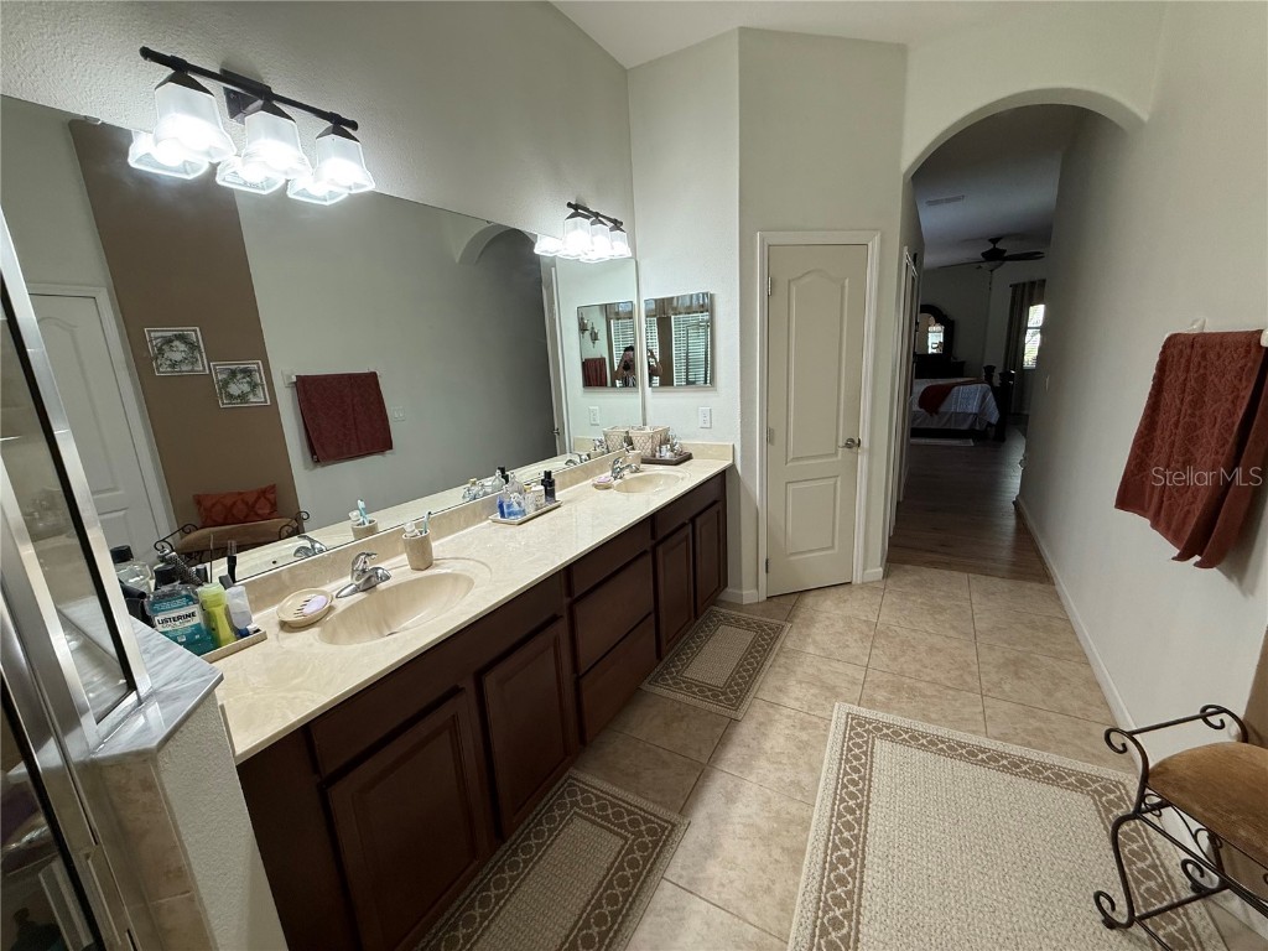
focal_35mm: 14
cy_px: 476
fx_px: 513
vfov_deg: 85.7
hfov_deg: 102.1
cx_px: 634
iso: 160
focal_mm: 2.22
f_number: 2.2
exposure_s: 1/120
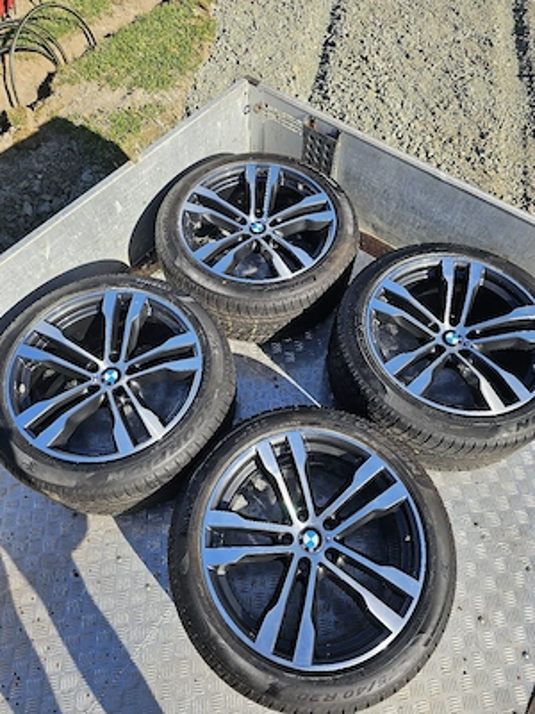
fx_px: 474
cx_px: 268
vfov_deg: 73.9
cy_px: 357
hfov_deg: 58.9
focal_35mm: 23
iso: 10
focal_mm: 6.3
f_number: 1.7
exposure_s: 1/400
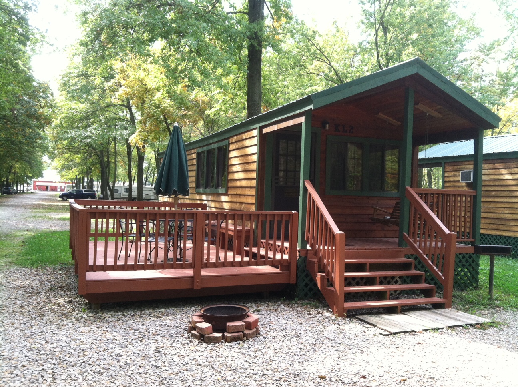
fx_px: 523
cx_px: 259
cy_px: 194
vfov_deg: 40.6
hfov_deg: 52.7
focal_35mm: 35
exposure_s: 1/120
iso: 100
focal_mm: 3.85
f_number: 2.8
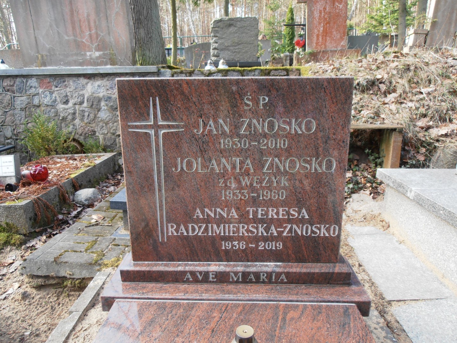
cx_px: 228
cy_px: 172
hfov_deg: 71.6
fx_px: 317
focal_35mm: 24
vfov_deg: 56.8
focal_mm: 4.2
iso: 80
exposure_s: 1/80
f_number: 3
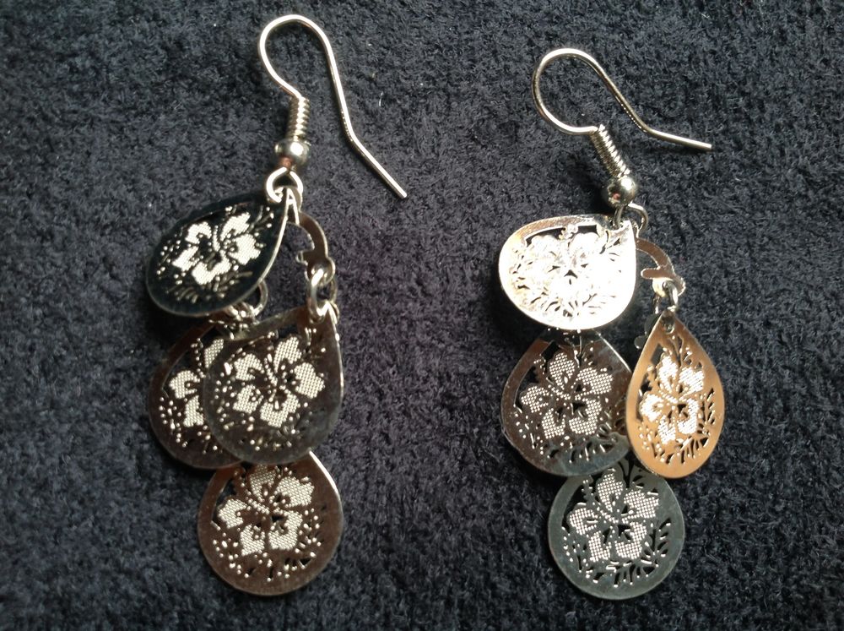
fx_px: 852
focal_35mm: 35
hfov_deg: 52.7
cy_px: 316
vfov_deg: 40.6
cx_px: 422
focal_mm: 4.28
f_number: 2.4
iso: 50
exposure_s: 1/20
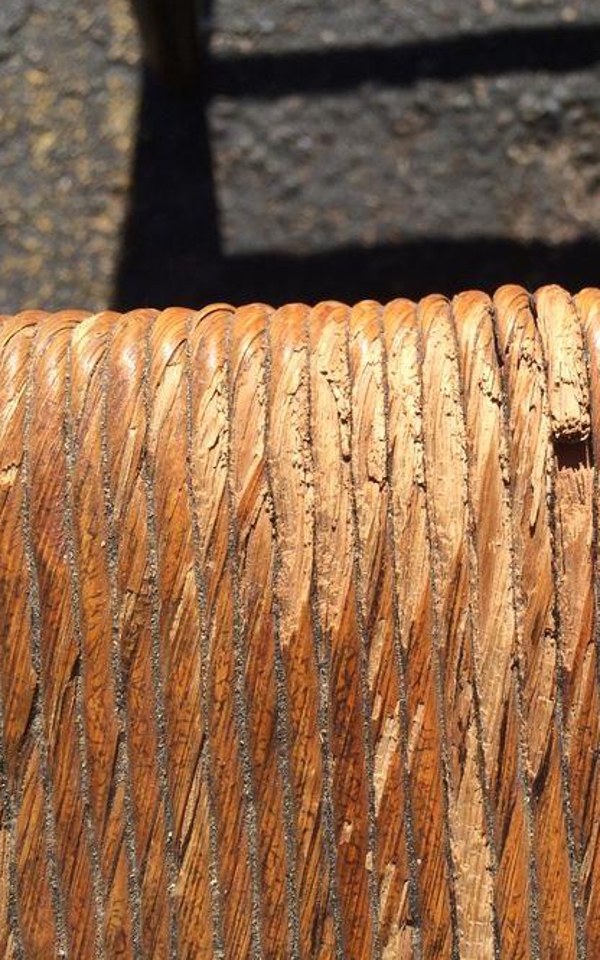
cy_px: 479
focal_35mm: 43
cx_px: 568
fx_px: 1125
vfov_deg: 46.2
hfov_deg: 28.4
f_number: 2.2
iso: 40
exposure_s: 1/2053
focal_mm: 4.12
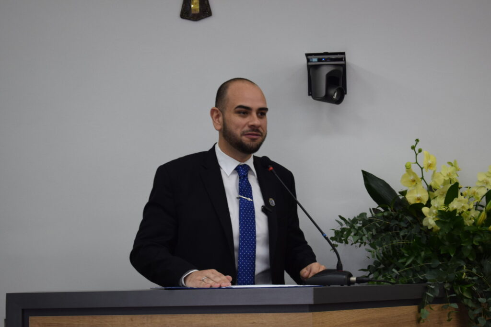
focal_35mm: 82
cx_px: 246
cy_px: 164
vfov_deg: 16.6
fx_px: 1125
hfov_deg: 24.6
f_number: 5.6
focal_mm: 55
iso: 640
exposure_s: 1/60
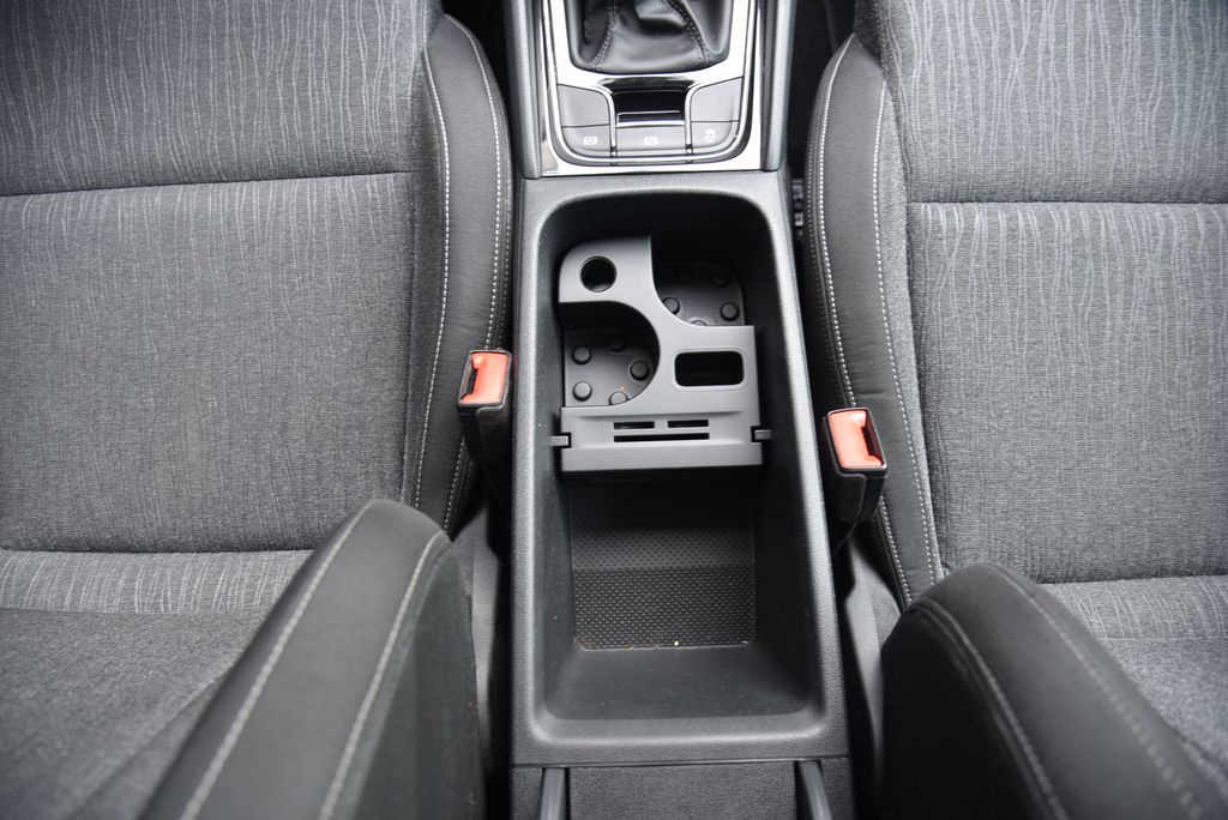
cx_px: 614
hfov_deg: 73.7
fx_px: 819
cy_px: 410
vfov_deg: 53.2
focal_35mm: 24
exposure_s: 1/40
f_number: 4
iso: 500
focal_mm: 24
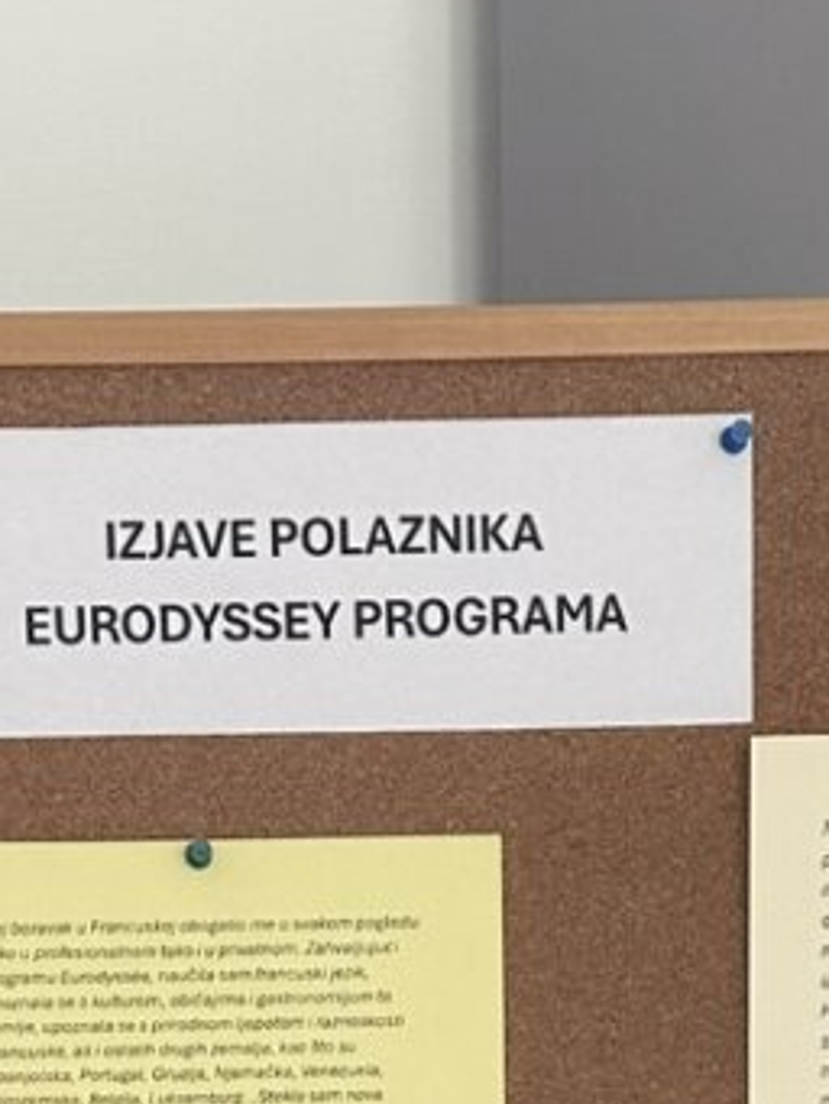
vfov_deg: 18.0
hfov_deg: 15.4
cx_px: 389
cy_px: 1705
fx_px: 3063
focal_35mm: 96
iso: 200
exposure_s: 1/50
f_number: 1.78
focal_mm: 6.86
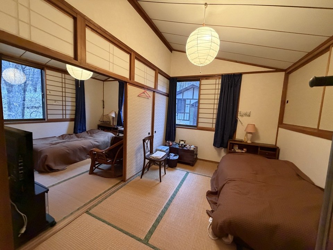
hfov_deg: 102.1
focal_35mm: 14
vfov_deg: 85.7
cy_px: 125
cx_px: 166
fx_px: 135
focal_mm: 2.2
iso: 640
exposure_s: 1/50
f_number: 2.2
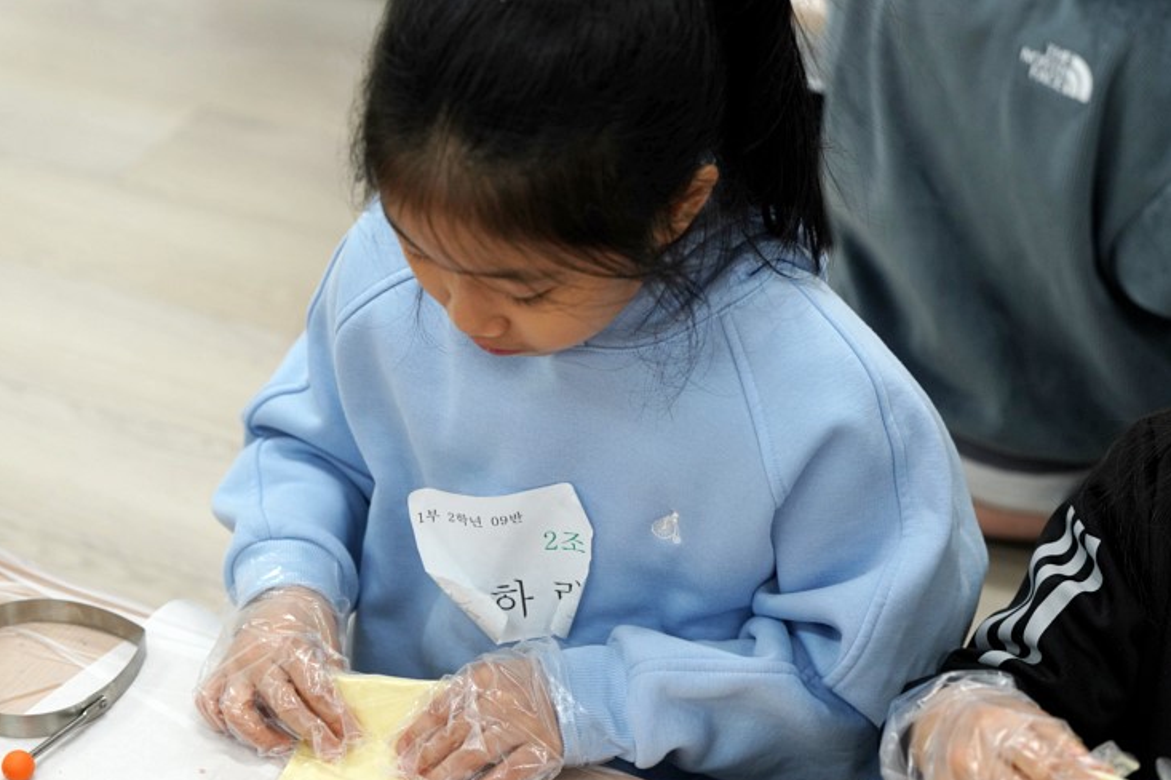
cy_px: 376
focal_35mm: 86
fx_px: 2796
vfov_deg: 15.9
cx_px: 503
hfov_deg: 23.6
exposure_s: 1/160
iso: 1000
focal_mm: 70
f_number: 4
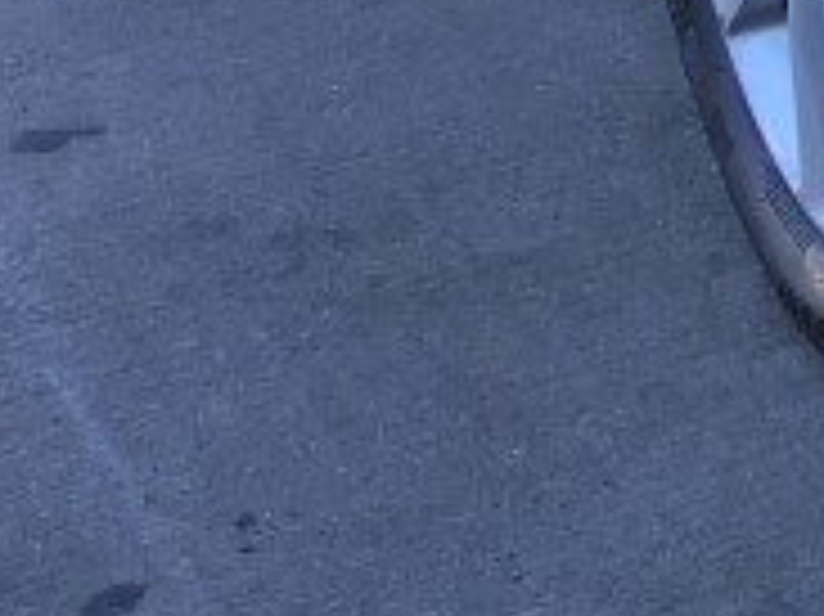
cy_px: -859
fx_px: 3854
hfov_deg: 10.7
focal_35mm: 162
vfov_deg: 8.4
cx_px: 1869
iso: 25
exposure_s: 1/149
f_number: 2.2
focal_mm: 4.15
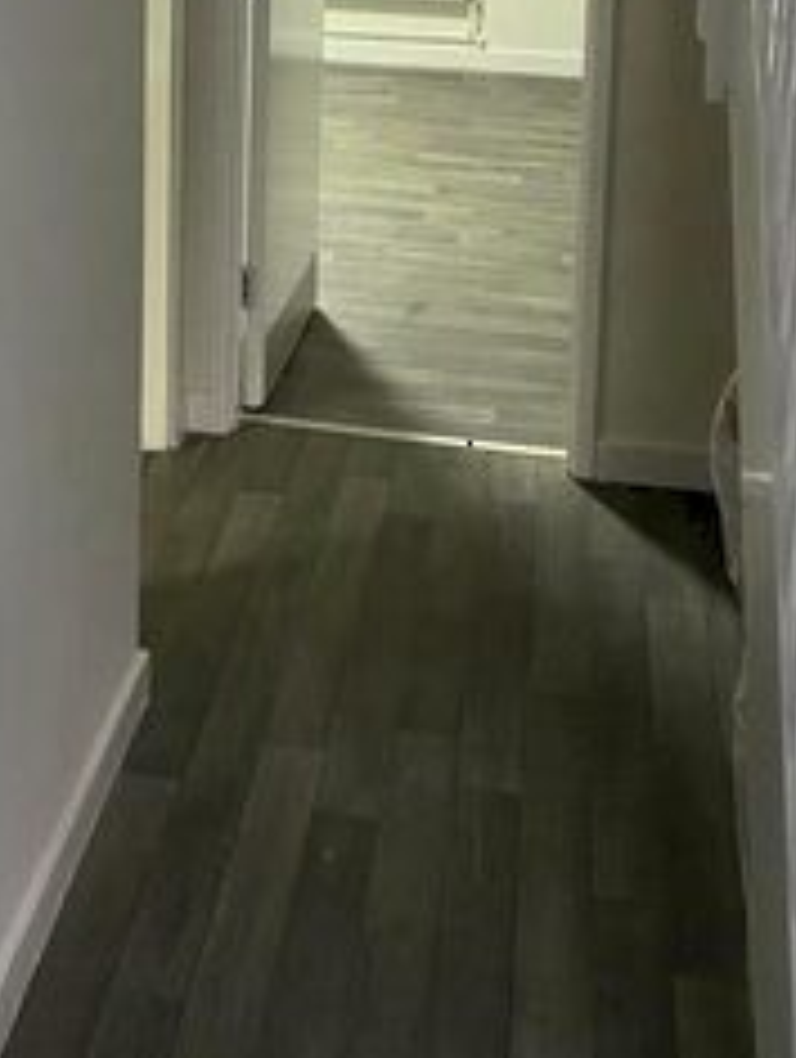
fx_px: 1773
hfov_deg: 24.7
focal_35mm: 58
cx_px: 117
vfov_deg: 30.5
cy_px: -34
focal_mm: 4.25
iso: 500
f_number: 1.8
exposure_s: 1/51
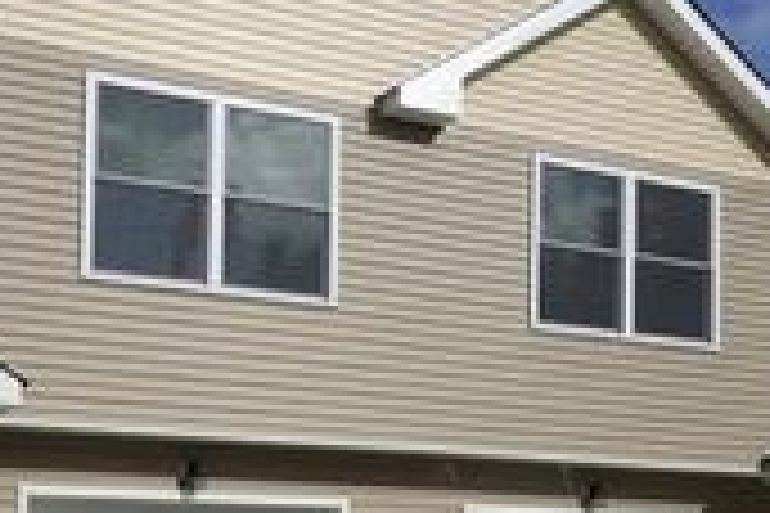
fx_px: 1497
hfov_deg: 28.7
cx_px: 491
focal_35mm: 70
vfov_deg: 18.8
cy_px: 538
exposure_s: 1/1000
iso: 100
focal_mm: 9
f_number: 5.6
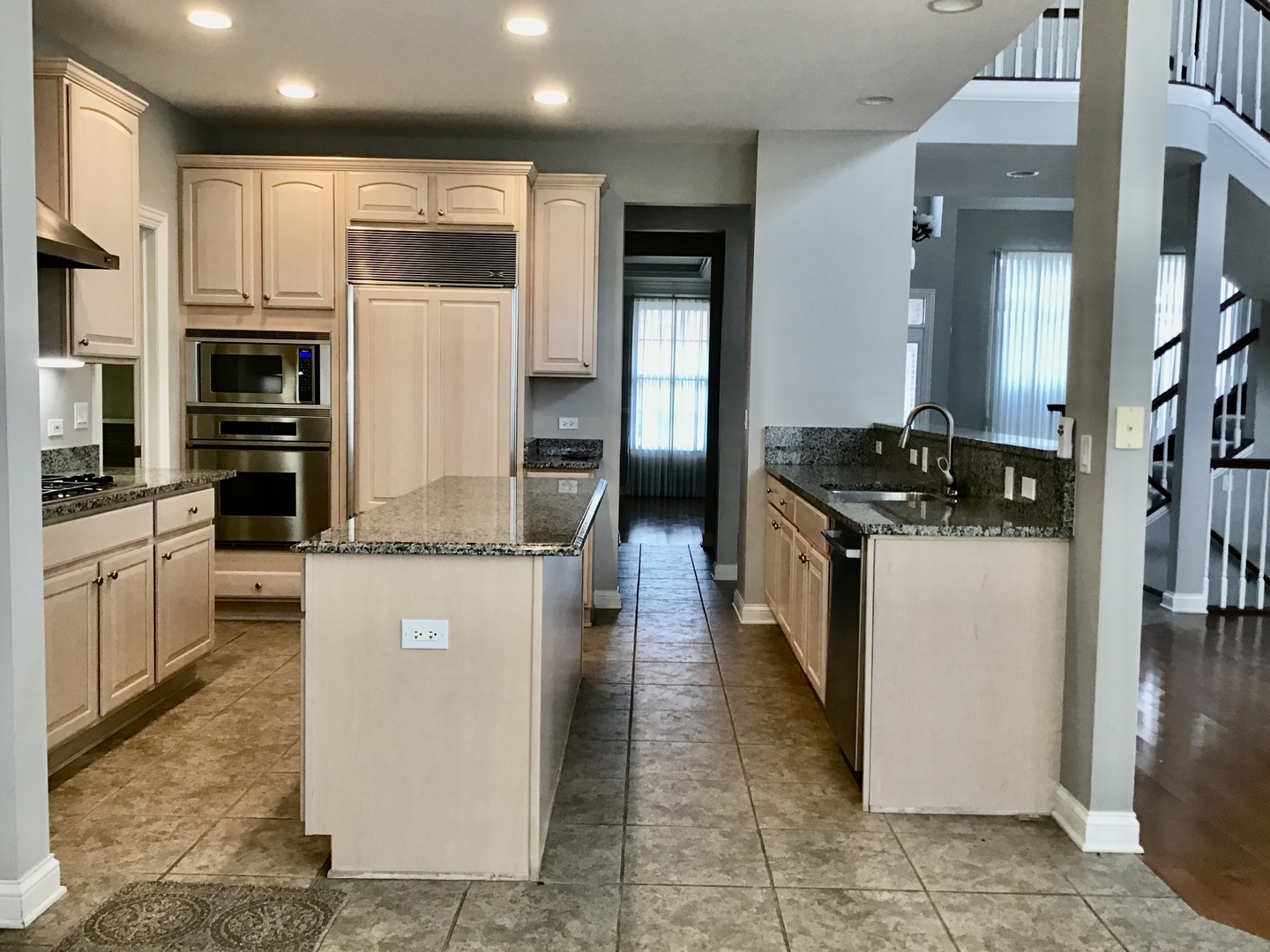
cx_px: 635
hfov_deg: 58.4
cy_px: 476
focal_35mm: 31
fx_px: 1137
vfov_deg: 45.4
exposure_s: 1/30
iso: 80
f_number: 2.4
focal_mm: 3.3
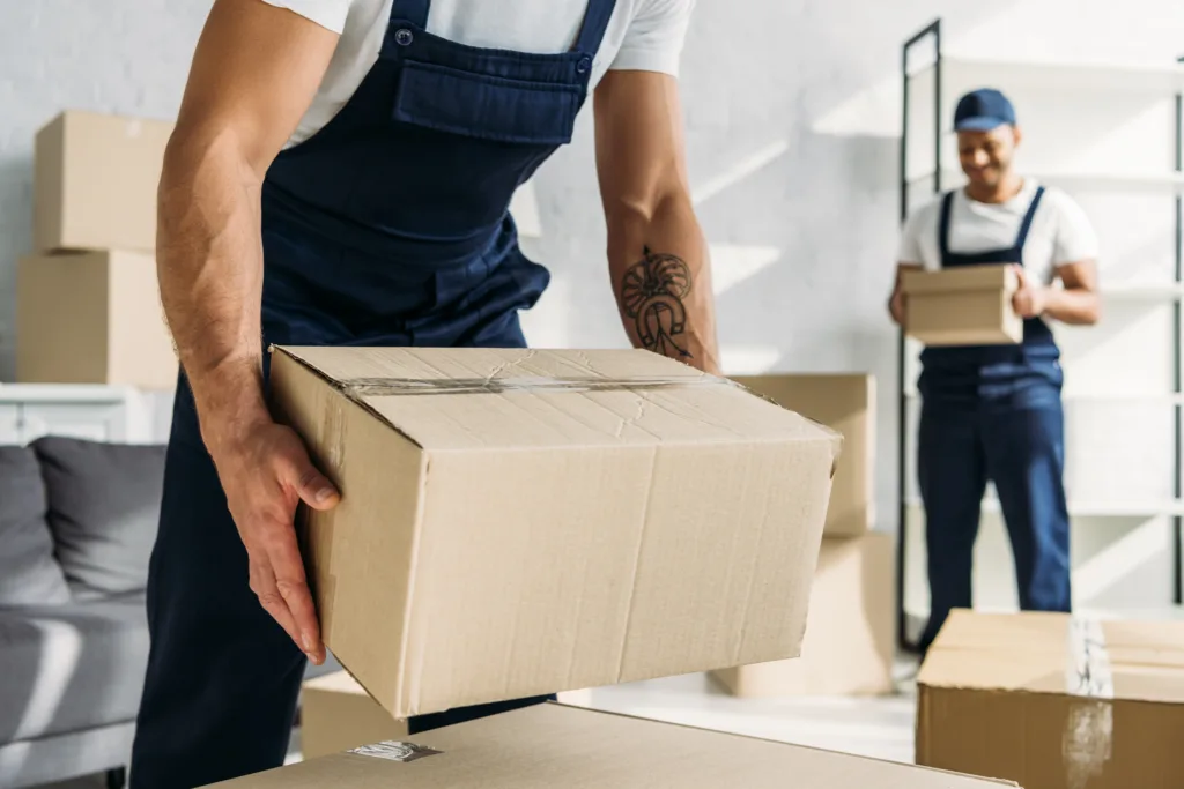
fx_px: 1381
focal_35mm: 42
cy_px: 394
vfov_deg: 31.9
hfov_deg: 46.4
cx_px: 592
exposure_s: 1/200
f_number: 4
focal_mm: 42
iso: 200
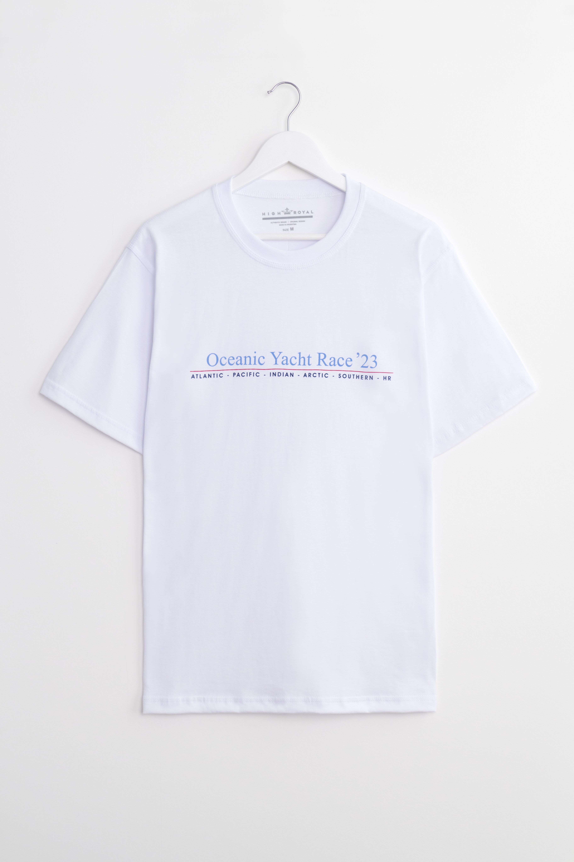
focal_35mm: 44
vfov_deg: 44.5
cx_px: 287
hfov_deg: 30.5
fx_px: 1052
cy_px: 431
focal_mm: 16
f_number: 3.5
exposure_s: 1/125
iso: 125
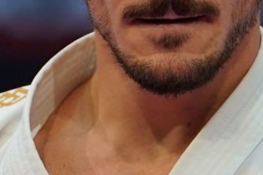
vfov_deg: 1.0
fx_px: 9729
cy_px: 143
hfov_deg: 1.5
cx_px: 135
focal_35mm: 1333
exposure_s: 1/400
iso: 500
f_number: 2.8
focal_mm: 165
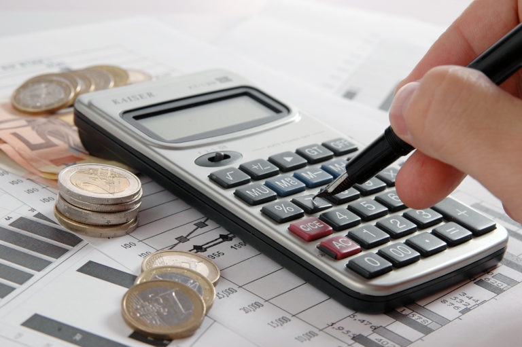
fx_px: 1521
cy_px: 174
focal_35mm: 105
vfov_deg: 13.0
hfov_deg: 19.5
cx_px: 261
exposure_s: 1/100
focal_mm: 70
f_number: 11
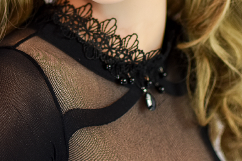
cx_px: 87
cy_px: -30
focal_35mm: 127
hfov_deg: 16.1
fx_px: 855
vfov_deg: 10.6
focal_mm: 35
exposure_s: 1/60
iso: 200
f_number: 1.8
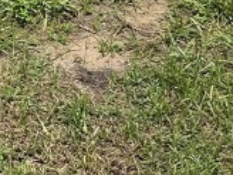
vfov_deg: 8.3
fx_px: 1010
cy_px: -350
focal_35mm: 150
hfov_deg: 11.8
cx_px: -236
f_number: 1.78
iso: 80
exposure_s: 1/4762
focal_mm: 6.86
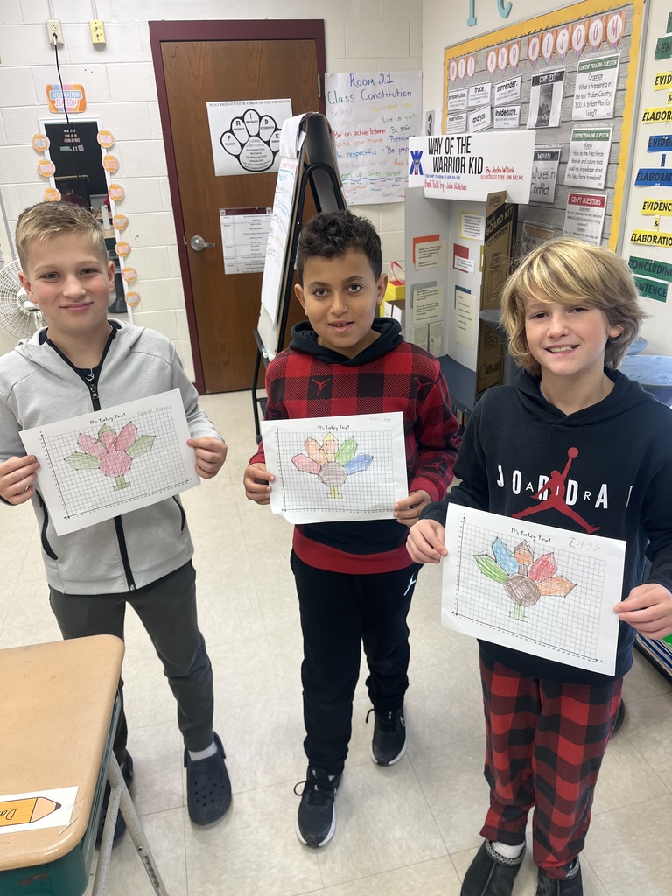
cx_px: 336
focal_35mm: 26
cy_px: 448
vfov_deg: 67.3
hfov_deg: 53.1
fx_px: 673
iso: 64
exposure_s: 1/60
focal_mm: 5.1
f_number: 1.6
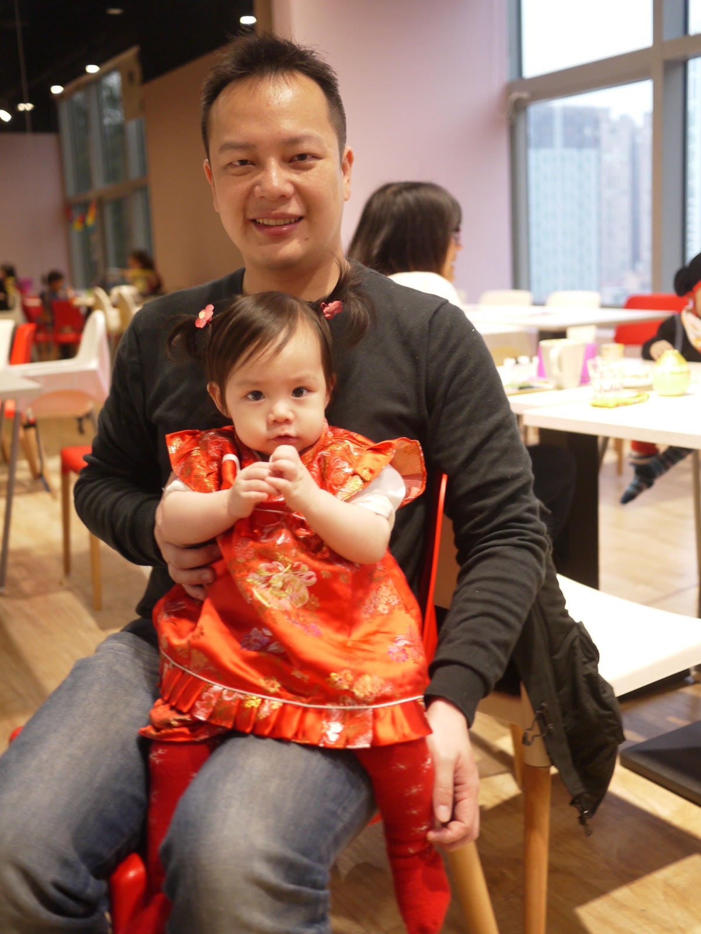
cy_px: 467
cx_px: 350
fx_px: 1080
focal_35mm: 40
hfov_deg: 36.0
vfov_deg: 46.8
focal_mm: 20
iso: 500
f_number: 1.7
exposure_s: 1/60
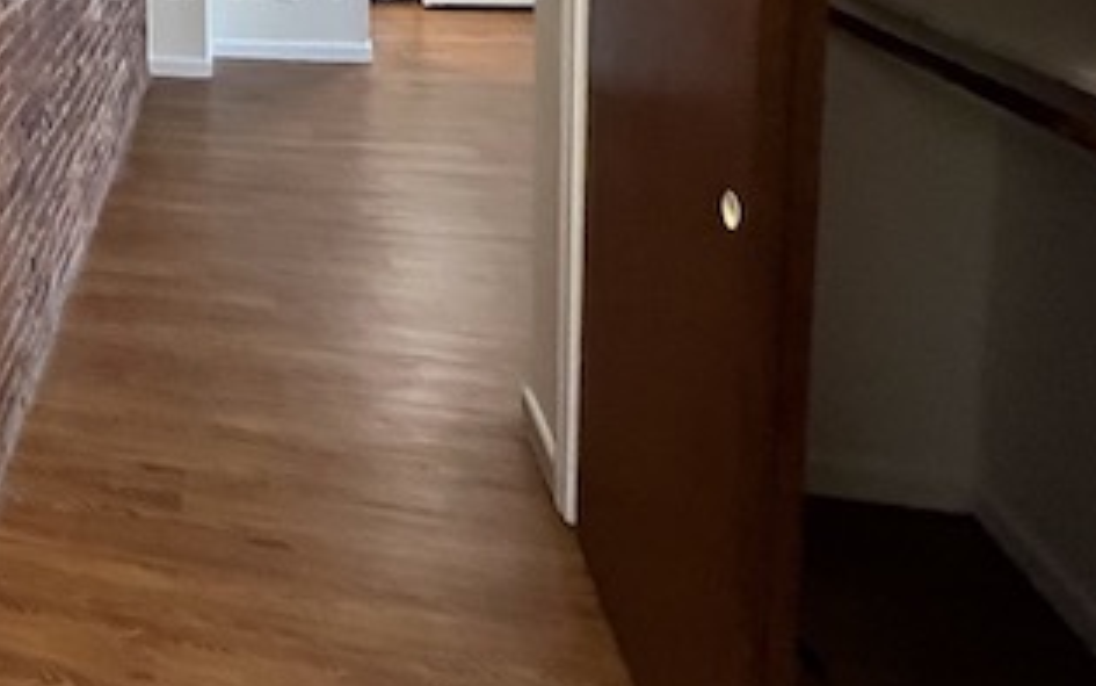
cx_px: -132
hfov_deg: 42.4
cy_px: -87
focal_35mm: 35
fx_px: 1046
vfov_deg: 31.7
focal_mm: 1.57
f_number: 1.8
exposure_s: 1/40
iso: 1000
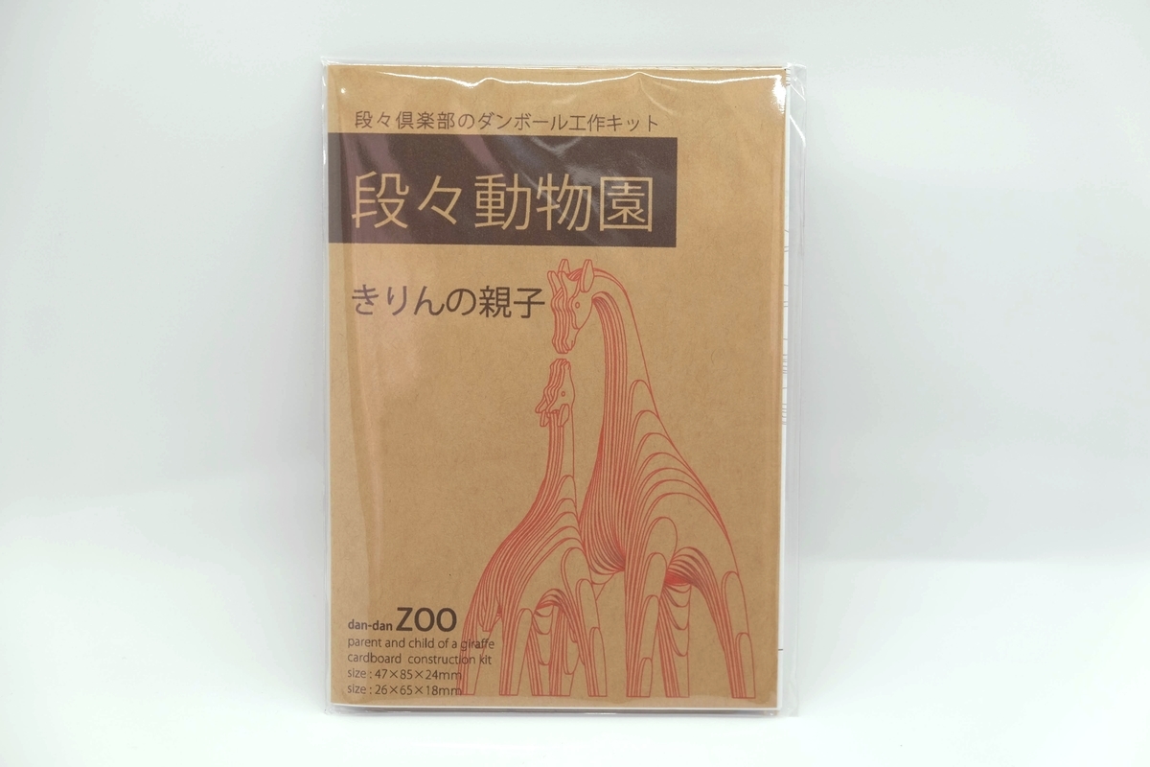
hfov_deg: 32.9
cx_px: 575
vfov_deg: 22.3
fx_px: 1948
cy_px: 384
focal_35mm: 61
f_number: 4
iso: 200
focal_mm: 40.7
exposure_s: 1/60
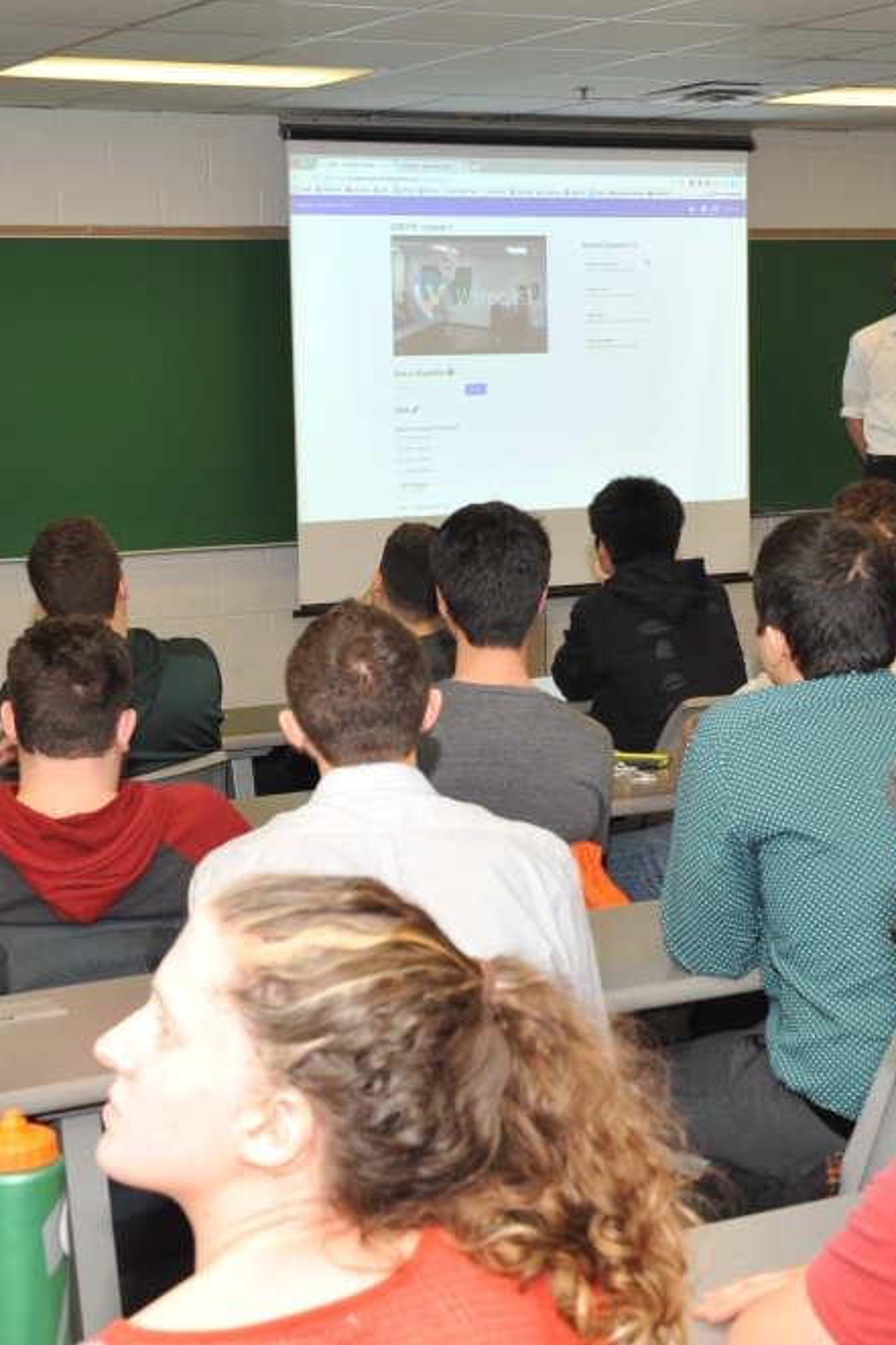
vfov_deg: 29.7
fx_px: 2540
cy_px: 672
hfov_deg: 20.0
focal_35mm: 68
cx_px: 366
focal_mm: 45
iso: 1600
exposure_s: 1/60
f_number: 10
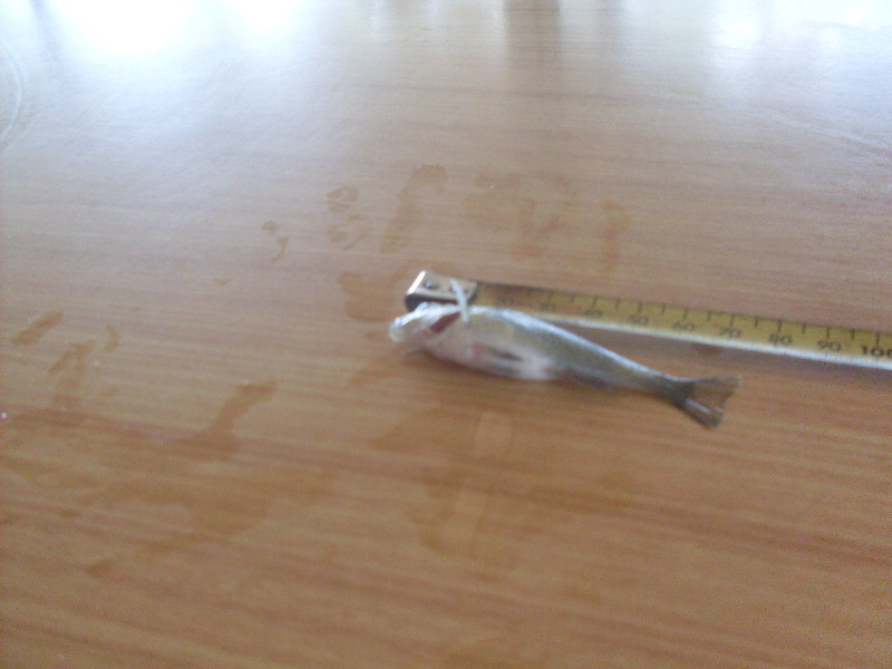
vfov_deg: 37.7
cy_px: 334
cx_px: 446
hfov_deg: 49.0
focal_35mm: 38
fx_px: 979
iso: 200
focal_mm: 6.3
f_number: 2.8
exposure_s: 1/45
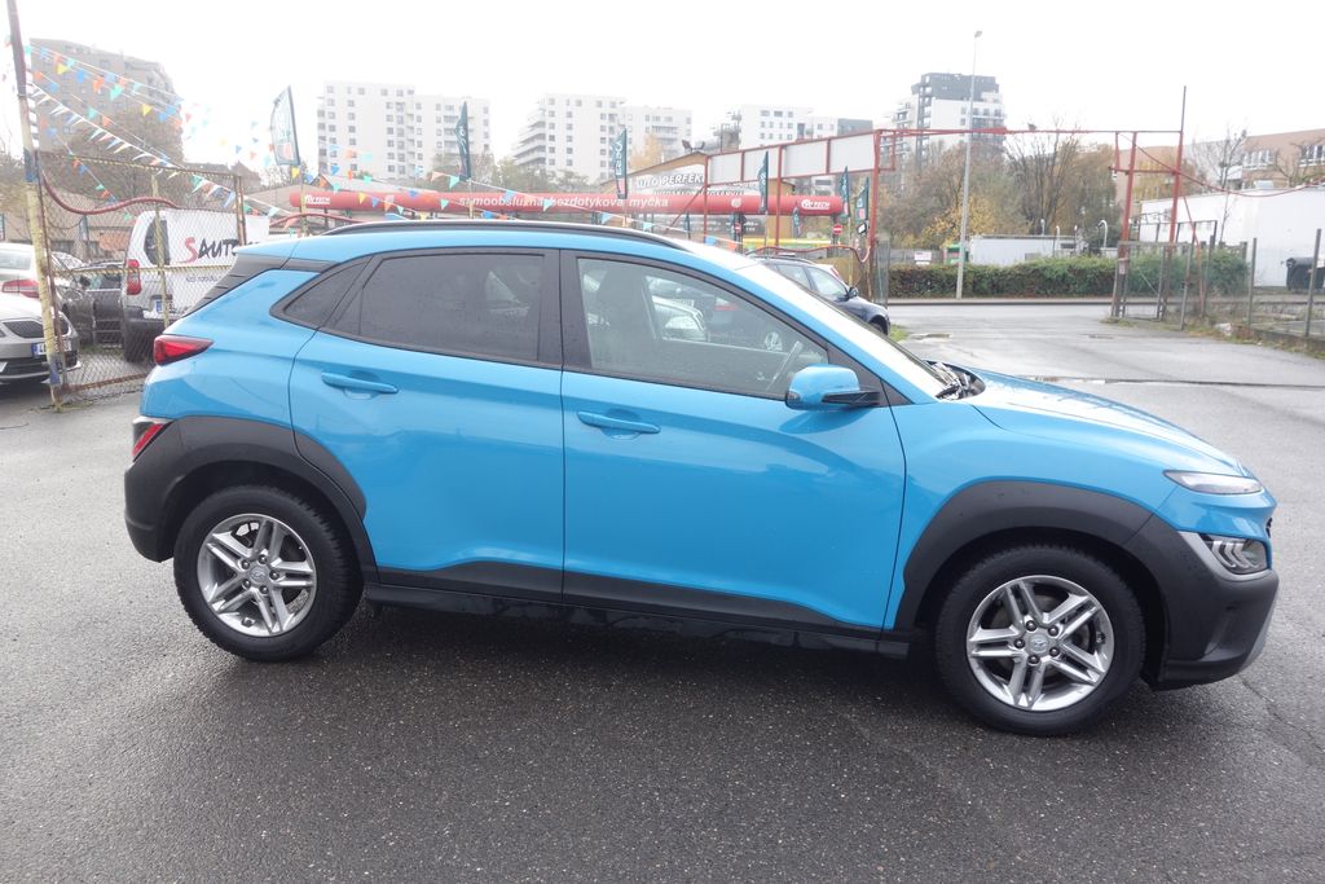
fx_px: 1031
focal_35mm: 28
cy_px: 442
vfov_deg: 46.4
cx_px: 662
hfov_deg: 65.5
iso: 125
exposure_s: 1/80
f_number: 5
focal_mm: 10.4
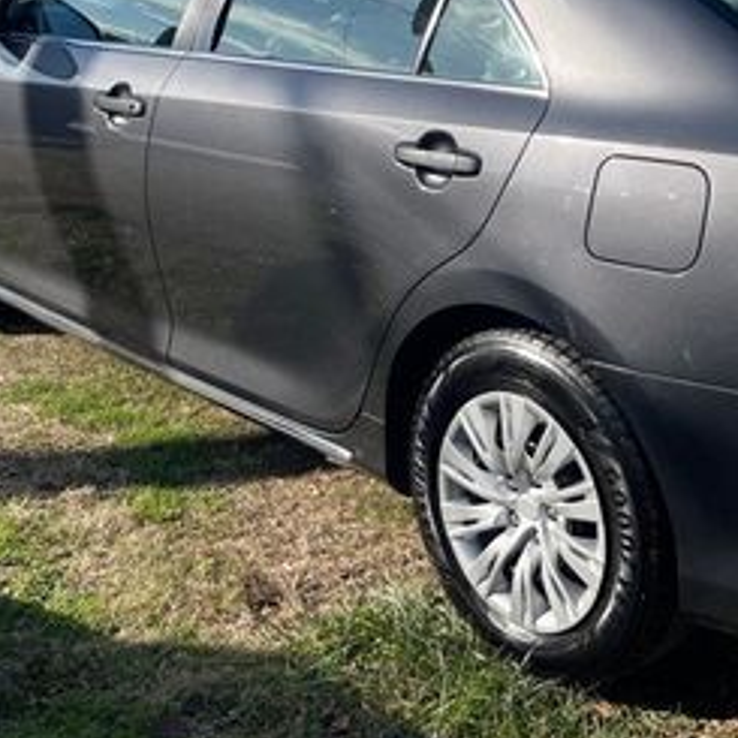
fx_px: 1447
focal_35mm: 60
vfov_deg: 28.3
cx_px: 596
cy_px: 220
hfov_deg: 28.0
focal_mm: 5.1
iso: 32
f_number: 1.6
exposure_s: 1/4202
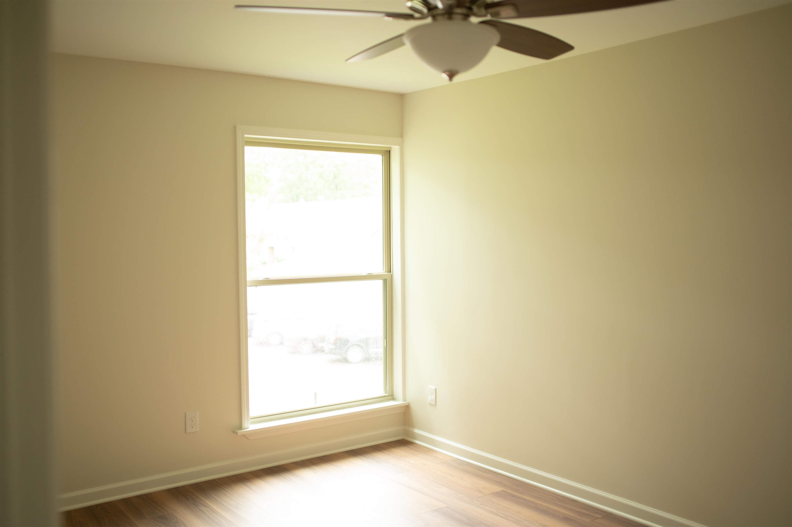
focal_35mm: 35
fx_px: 769
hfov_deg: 54.5
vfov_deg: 37.8
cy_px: 264
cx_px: 396
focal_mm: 35
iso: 1000
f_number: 1.8
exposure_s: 1/800
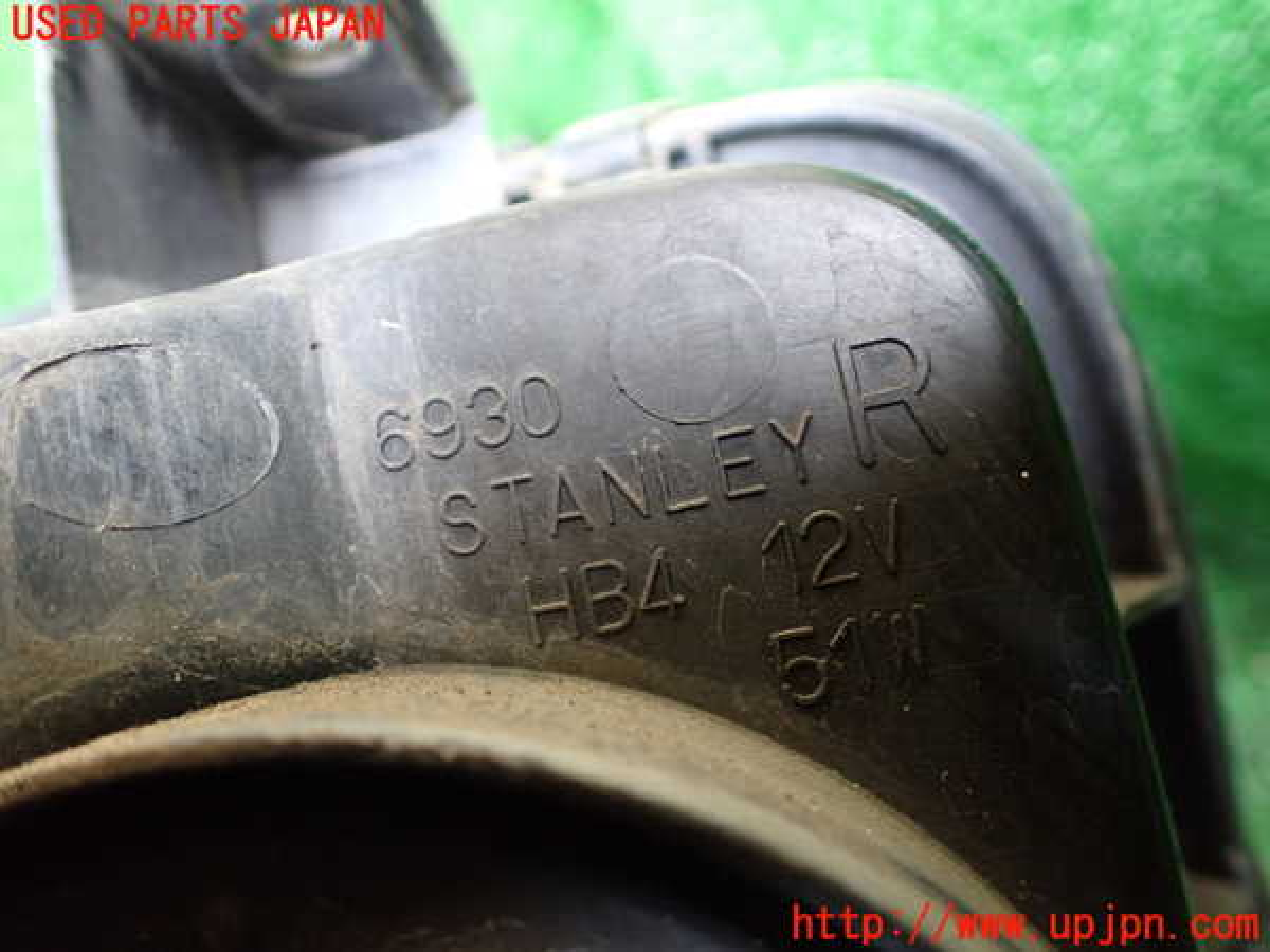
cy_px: 476
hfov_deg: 60.0
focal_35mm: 30
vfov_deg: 46.8
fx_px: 1101
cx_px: 635
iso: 800
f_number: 2.3
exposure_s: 1/30
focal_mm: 5.4
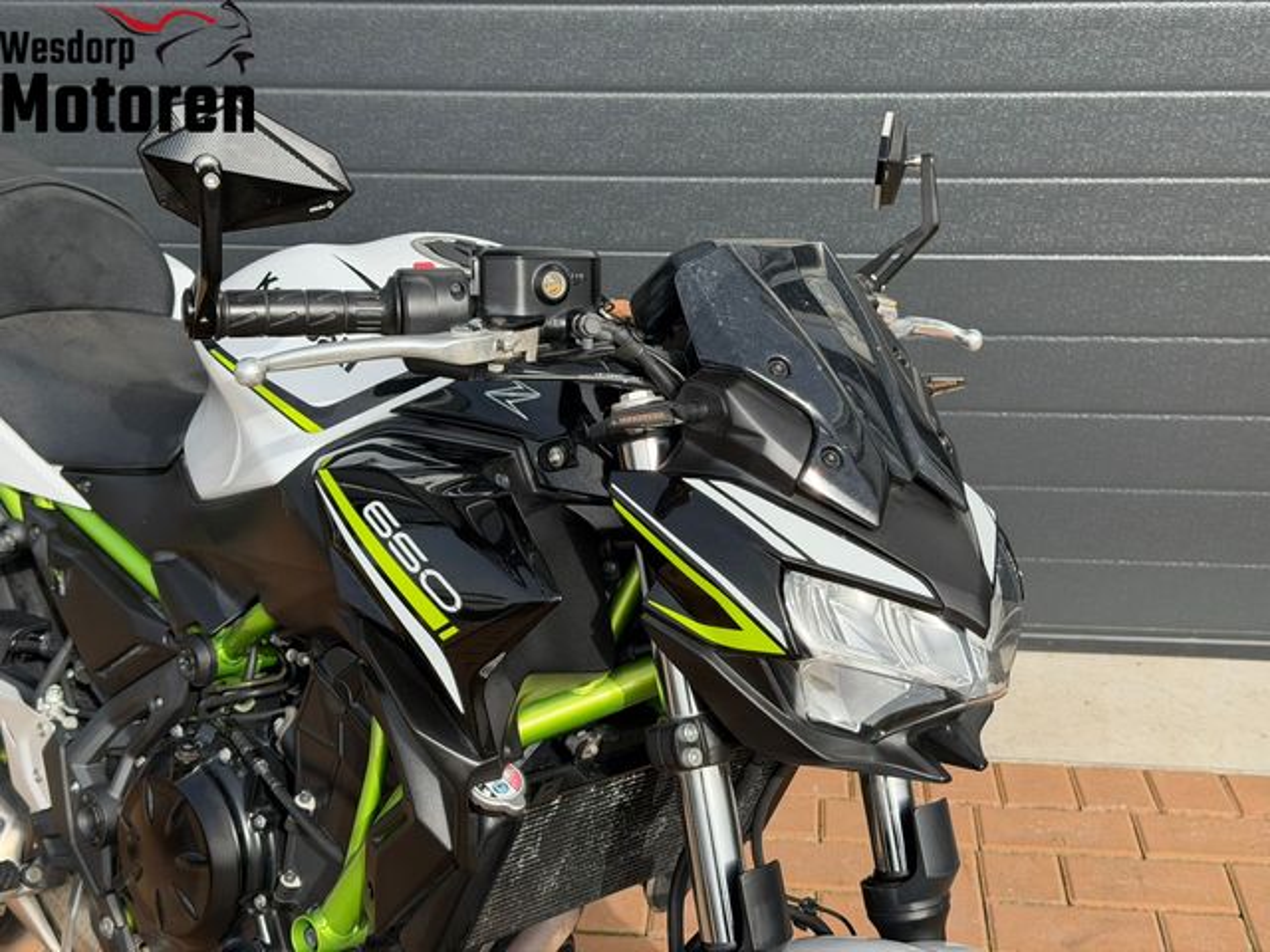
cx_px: 635
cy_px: 476
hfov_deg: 39.7
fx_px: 1761
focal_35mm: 48
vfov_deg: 30.3
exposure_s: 1/2667
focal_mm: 6.76
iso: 100
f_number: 1.78
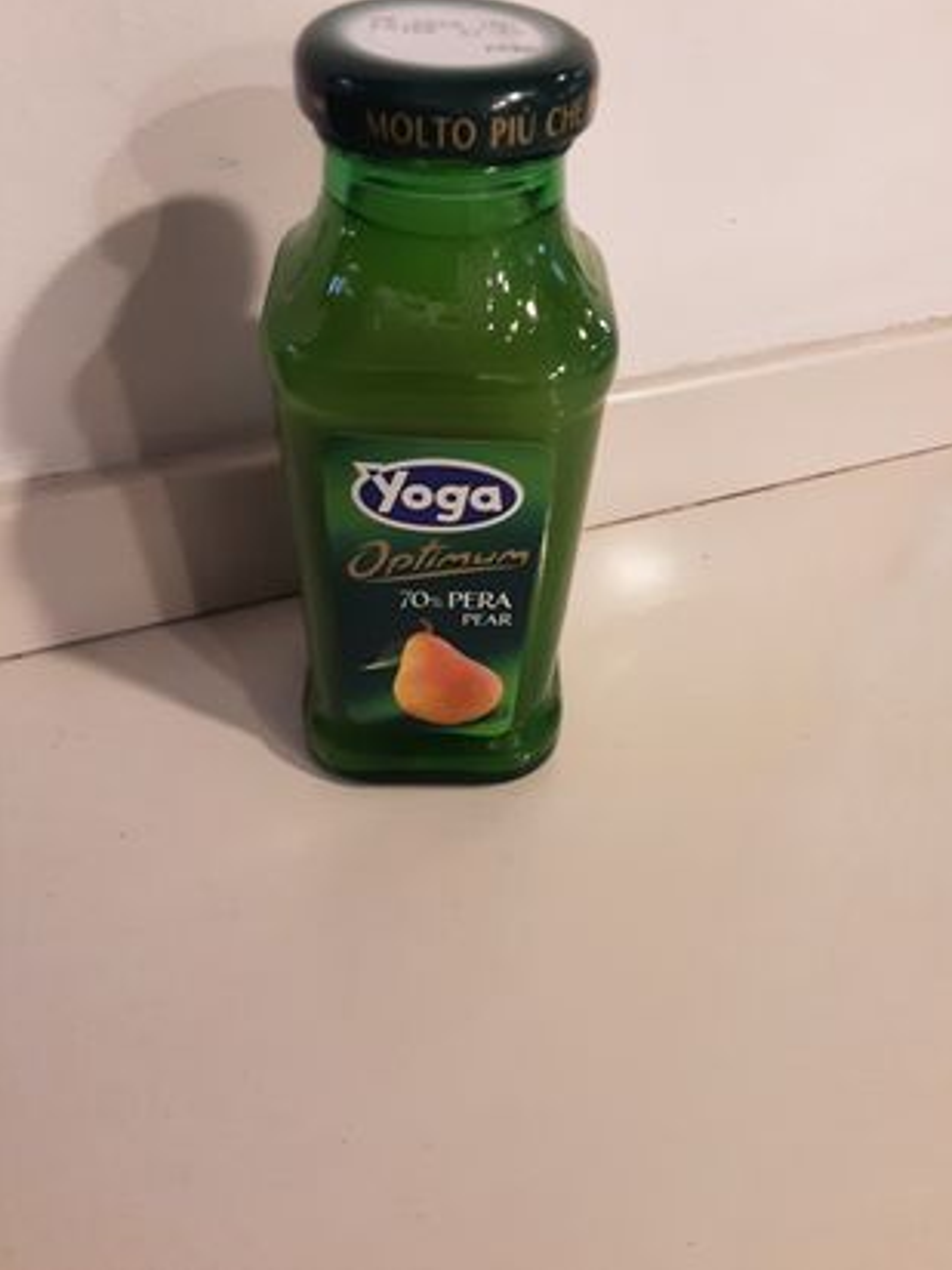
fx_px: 1027
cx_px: 490
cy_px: 618
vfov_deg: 63.4
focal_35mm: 28
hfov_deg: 49.7
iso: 160
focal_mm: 2.91
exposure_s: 1/25
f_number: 1.9
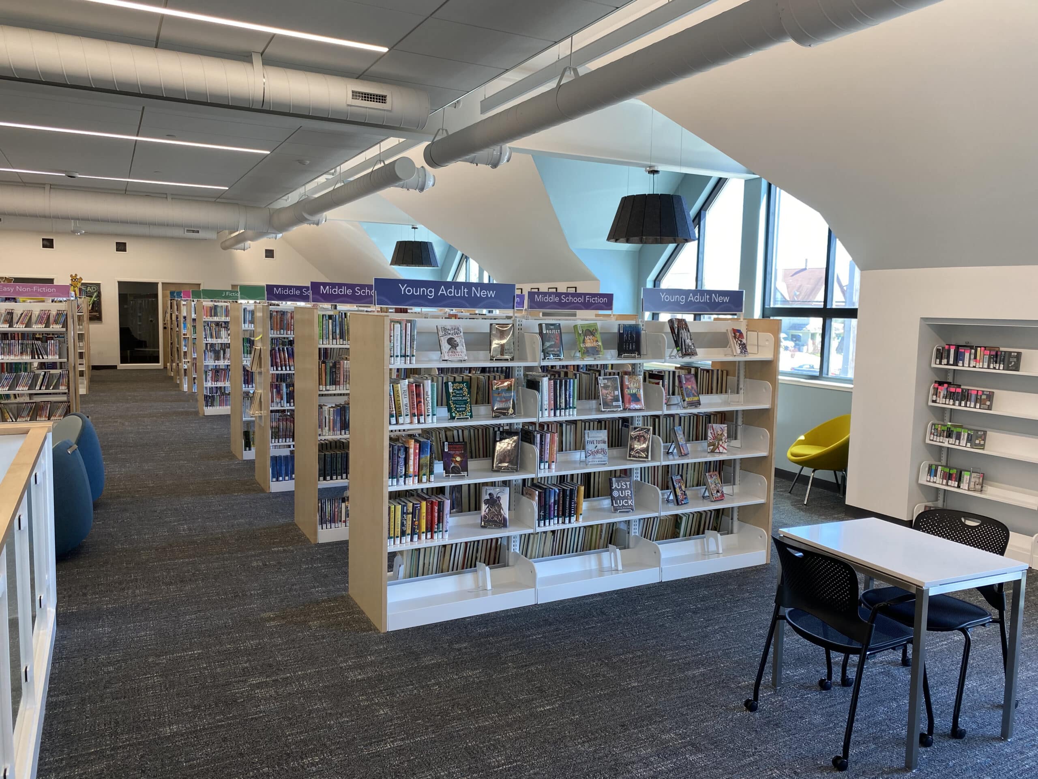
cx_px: 519
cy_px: 390
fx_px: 780
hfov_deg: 67.3
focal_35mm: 26
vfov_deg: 53.1
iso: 32
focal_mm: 4.25
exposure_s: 1/75
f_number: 1.8
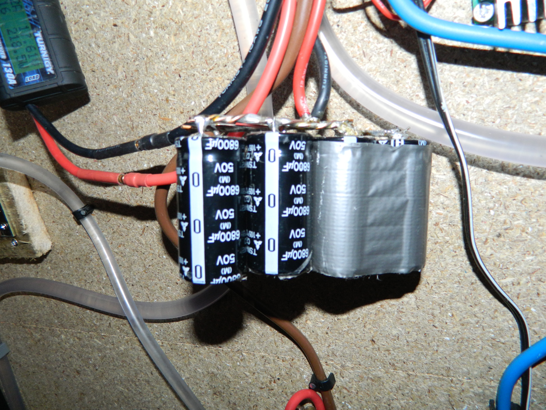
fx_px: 394
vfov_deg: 54.9
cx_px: 273
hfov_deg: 69.4
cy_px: 205
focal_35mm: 25
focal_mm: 4.5
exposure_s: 1/30
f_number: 8.7
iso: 200
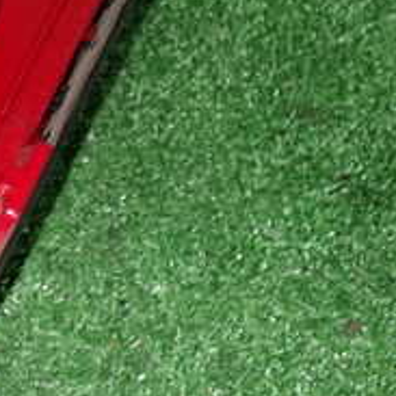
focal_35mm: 87
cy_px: 43
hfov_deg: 18.0
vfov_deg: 19.6
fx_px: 1126
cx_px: -177
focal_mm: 5.4
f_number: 6.3
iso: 400
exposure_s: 1/30
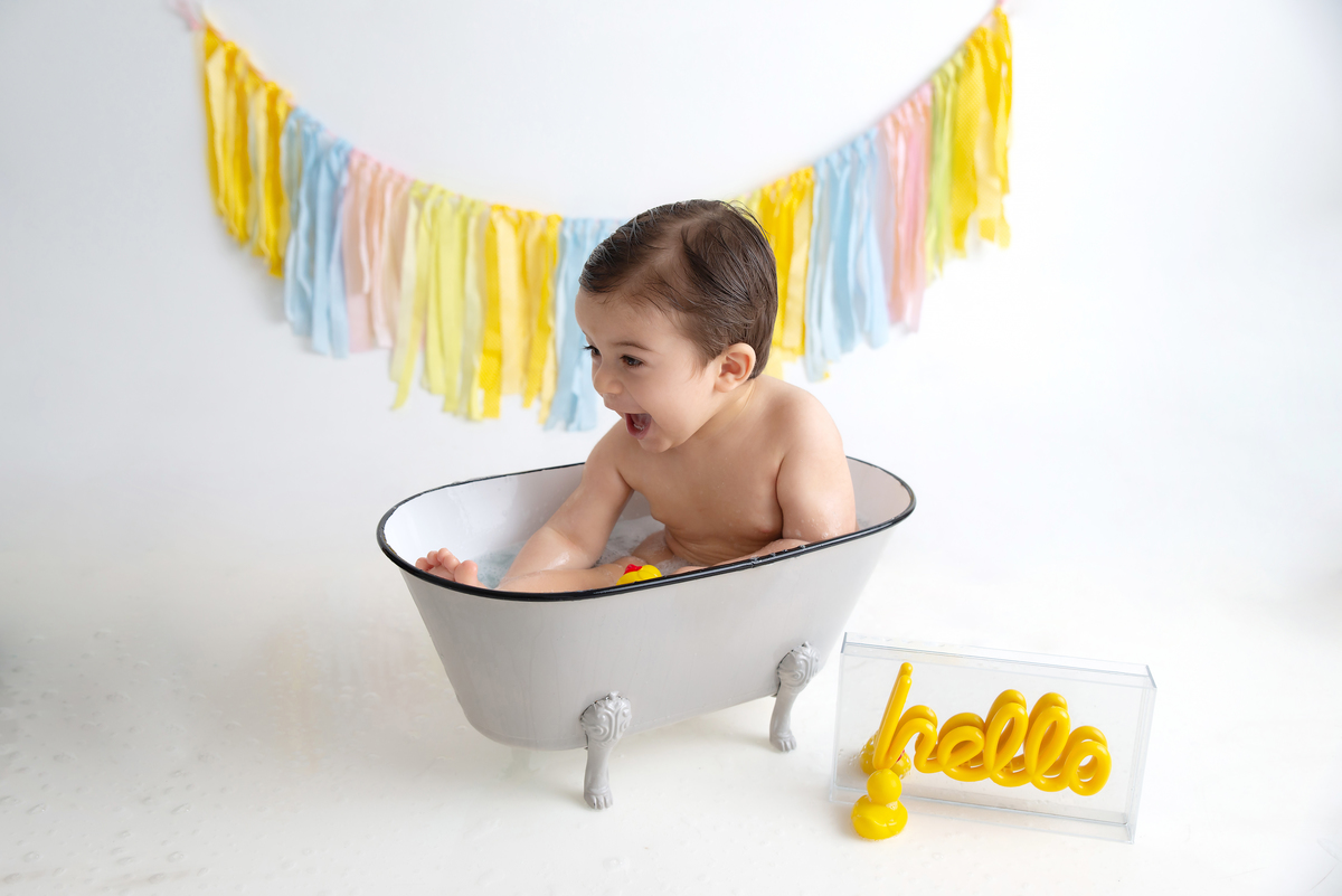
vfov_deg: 37.9
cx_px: 671
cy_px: 448
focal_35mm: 35
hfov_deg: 54.4
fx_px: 1305
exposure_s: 1/100
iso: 200
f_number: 3.5
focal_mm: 35
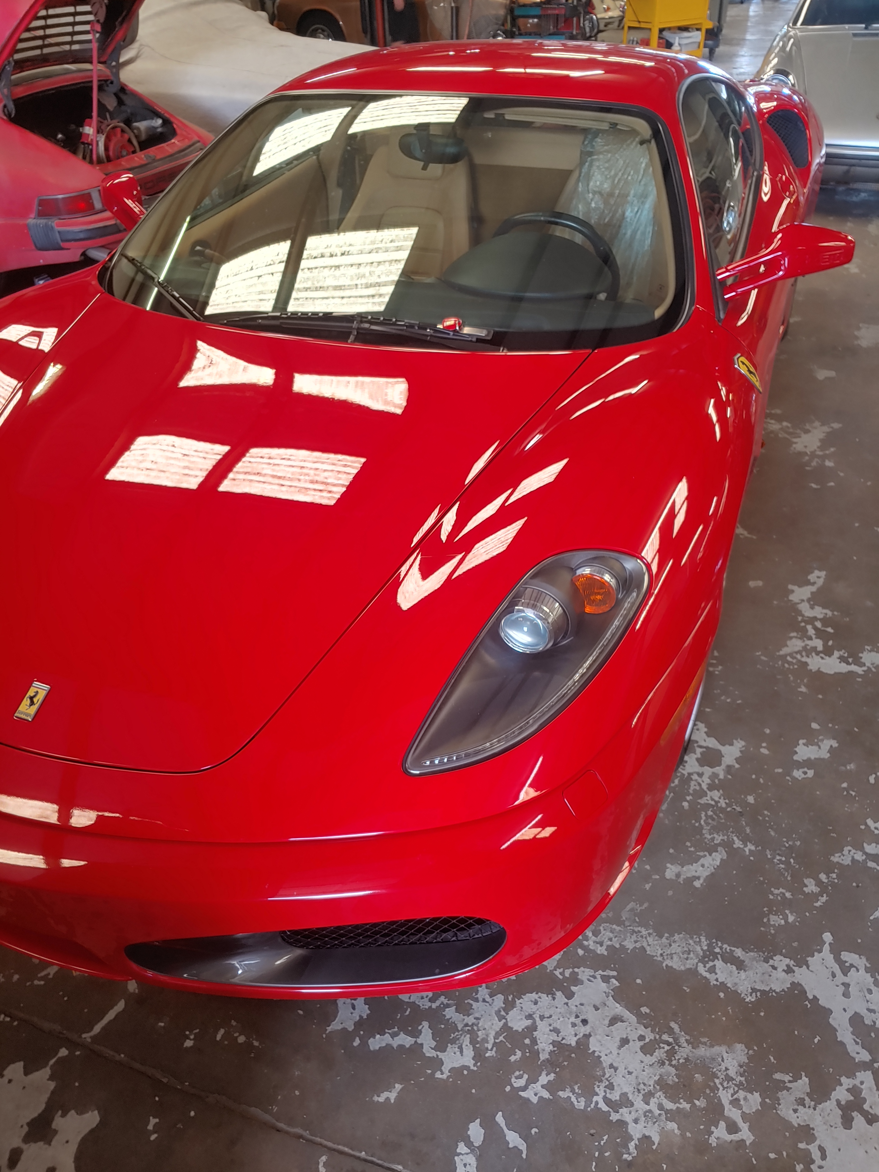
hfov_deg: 54.9
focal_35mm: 25
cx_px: 440
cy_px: 586
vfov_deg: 69.4
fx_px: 846
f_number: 1.5
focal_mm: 4.23
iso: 100
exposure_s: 1/50
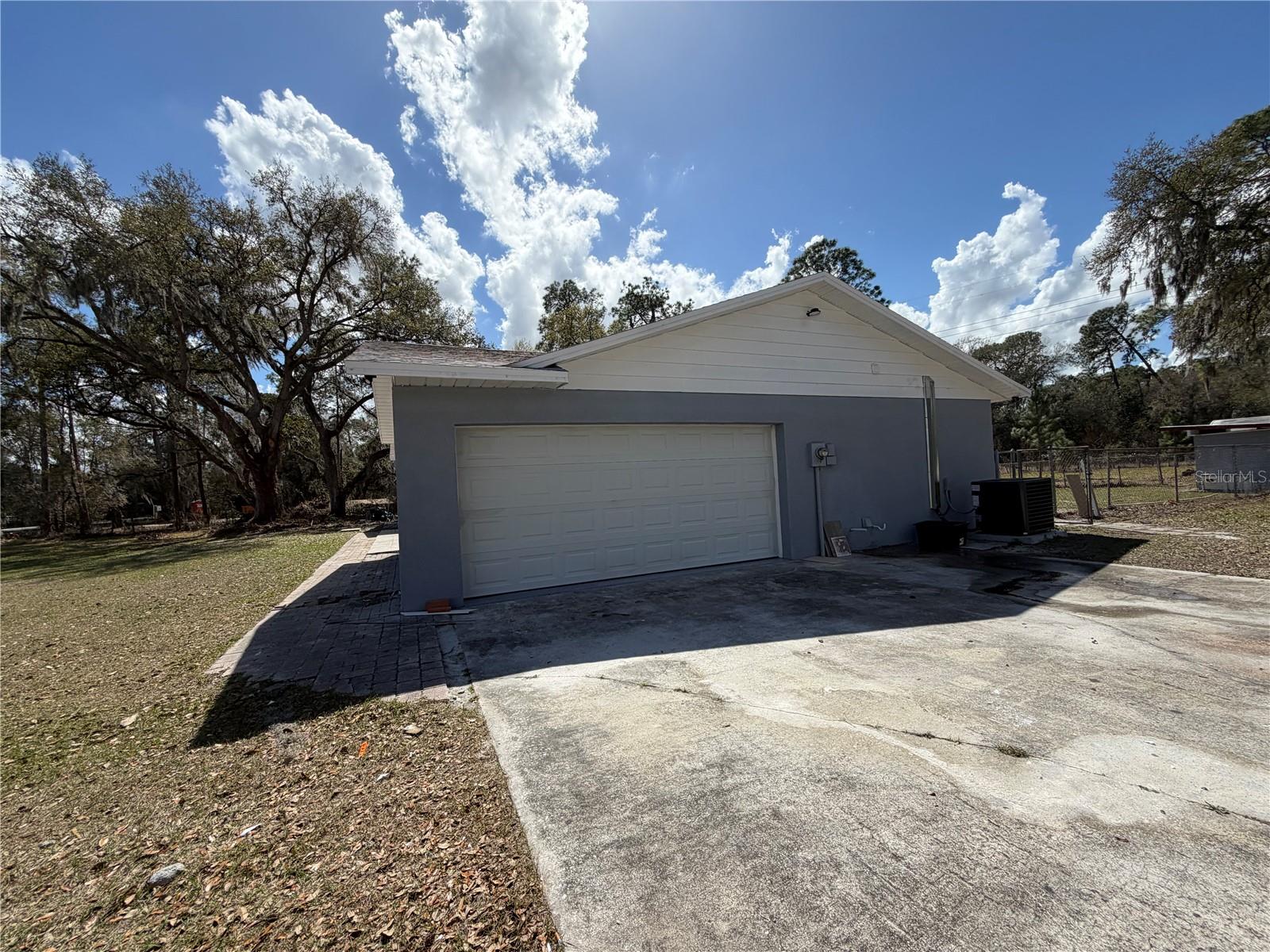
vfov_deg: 85.7
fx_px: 514
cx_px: 635
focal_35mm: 14
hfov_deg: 102.1
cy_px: 476
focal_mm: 2.22
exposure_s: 1/1399
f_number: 2.2
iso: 25
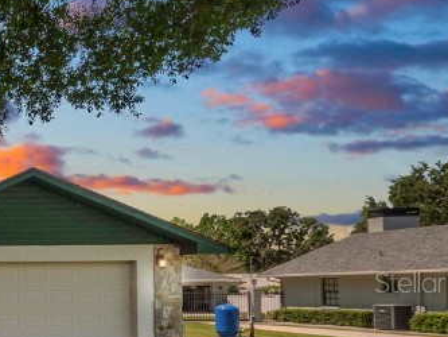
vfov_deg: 32.5
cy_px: 282
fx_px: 557
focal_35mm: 43
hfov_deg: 30.2
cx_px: -187
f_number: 11
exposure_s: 1/160
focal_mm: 7
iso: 250
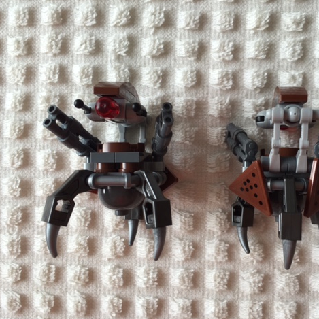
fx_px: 365
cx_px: 198
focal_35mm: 35
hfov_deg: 46.8
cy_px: 161
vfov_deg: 47.2
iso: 32
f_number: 2.2
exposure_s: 1/60
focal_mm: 4.15
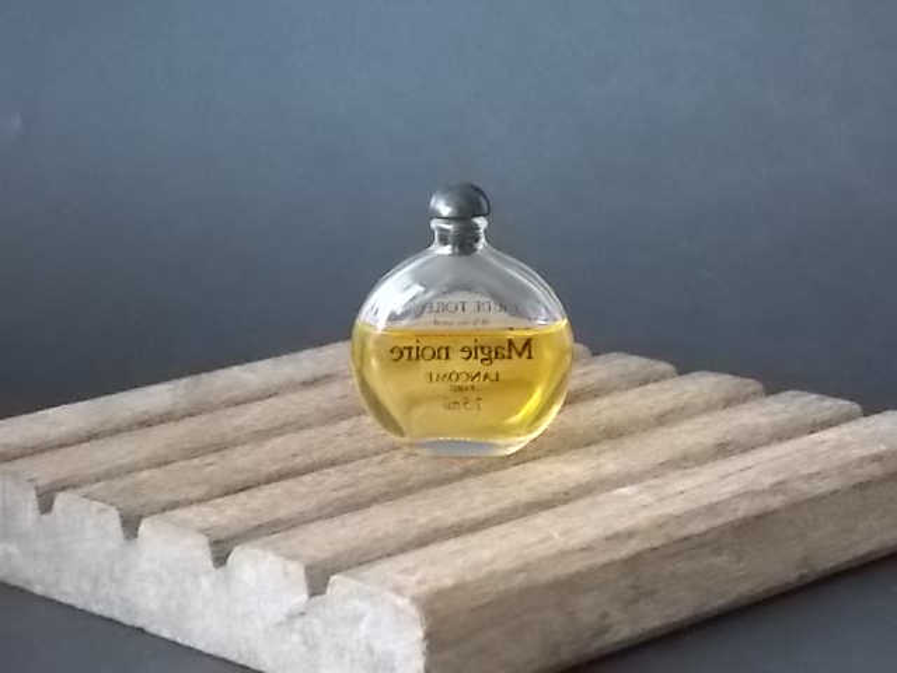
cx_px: 448
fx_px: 2928
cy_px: 336
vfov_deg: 13.1
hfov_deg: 17.4
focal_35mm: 113
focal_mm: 20.1
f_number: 6
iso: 800
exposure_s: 1/30
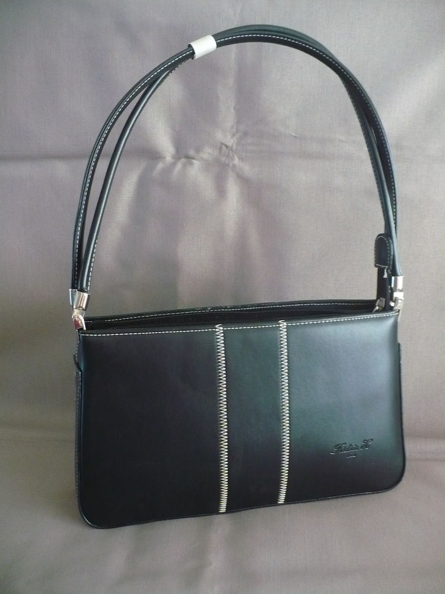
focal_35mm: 37
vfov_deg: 50.1
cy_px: 297
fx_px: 634
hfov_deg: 38.7
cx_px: 222
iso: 400
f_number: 2.8
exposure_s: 1/10
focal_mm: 6.1
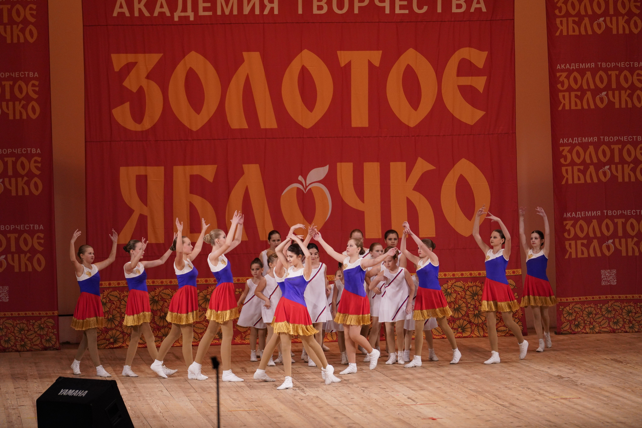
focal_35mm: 137
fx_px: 2443
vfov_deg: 10.0
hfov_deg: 15.0
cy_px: 214
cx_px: 321
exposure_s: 1/400
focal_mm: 137
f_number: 2.8
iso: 2500
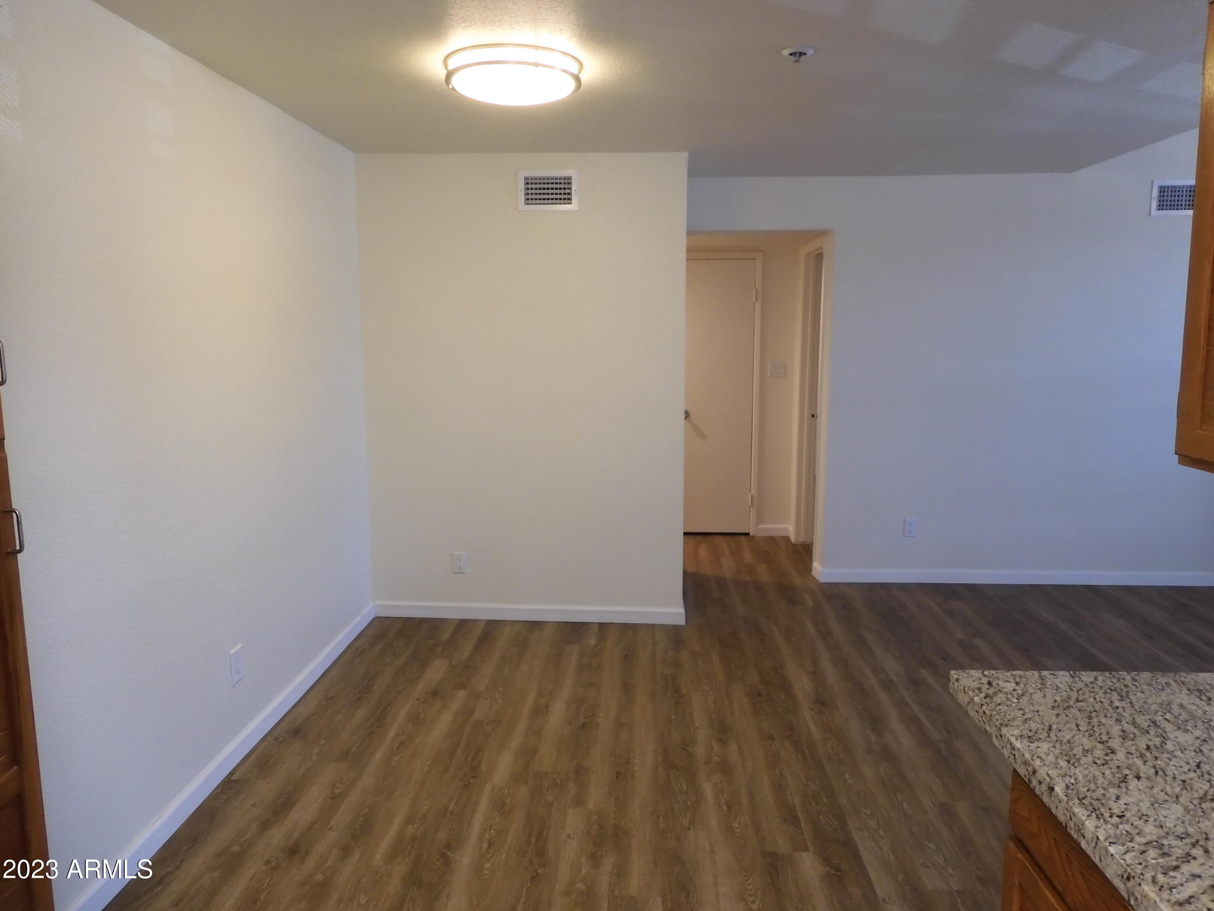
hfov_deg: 71.6
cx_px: 607
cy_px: 456
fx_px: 842
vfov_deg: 56.8
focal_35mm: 24
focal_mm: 4.3
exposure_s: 1/30
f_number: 3.4
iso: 360
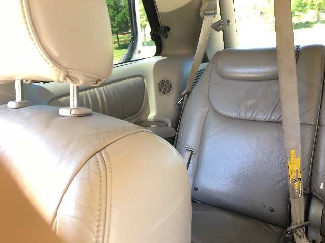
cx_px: 162
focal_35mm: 29
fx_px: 272
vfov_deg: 48.2
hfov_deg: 61.7
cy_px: 122
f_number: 2.2
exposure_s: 1/30
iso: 64
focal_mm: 4.15
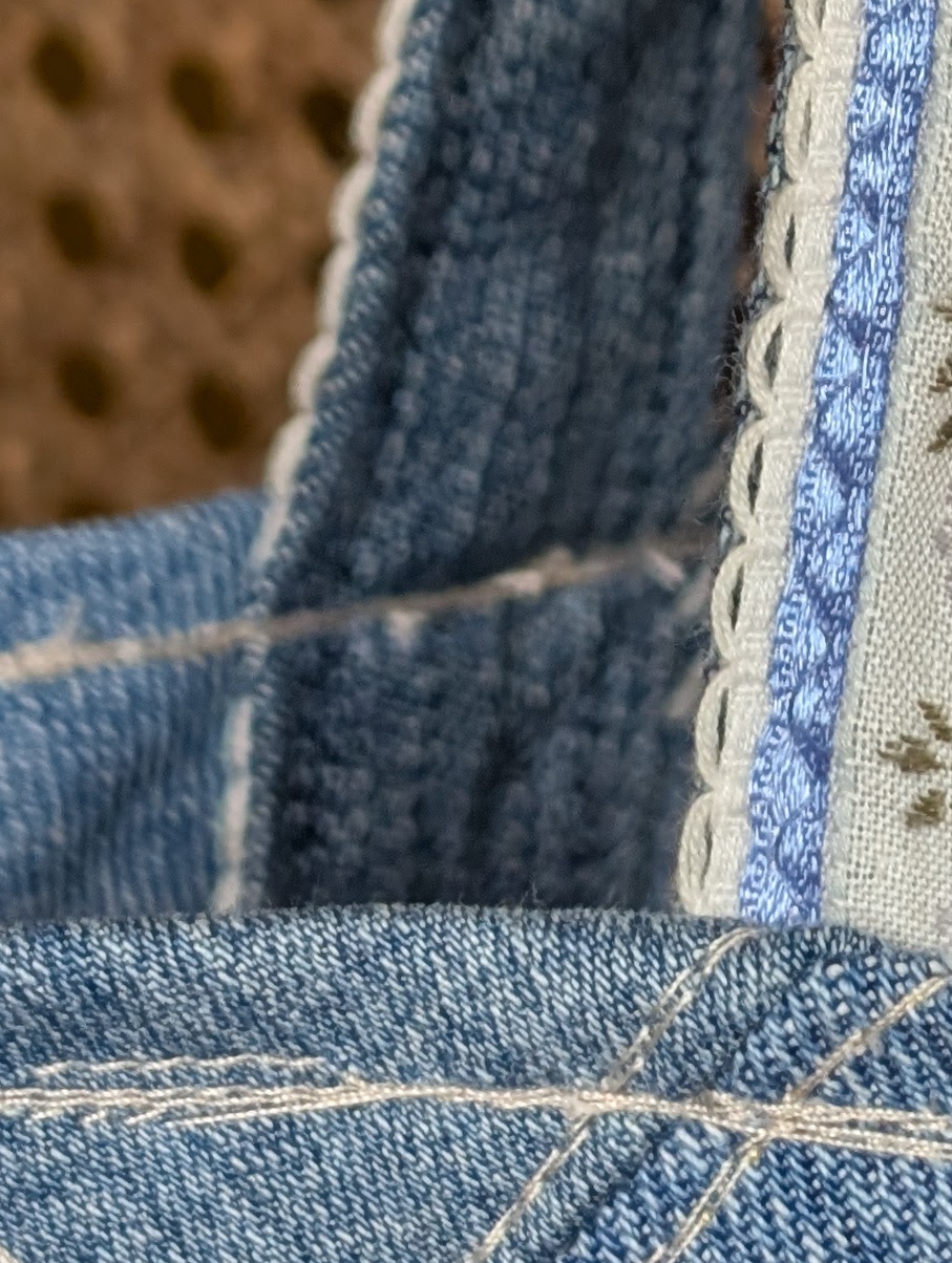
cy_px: 135
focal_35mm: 166
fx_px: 6070
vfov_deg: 11.8
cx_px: 898
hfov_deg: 8.9
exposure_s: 1/129
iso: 107
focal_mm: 6.9
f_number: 1.68
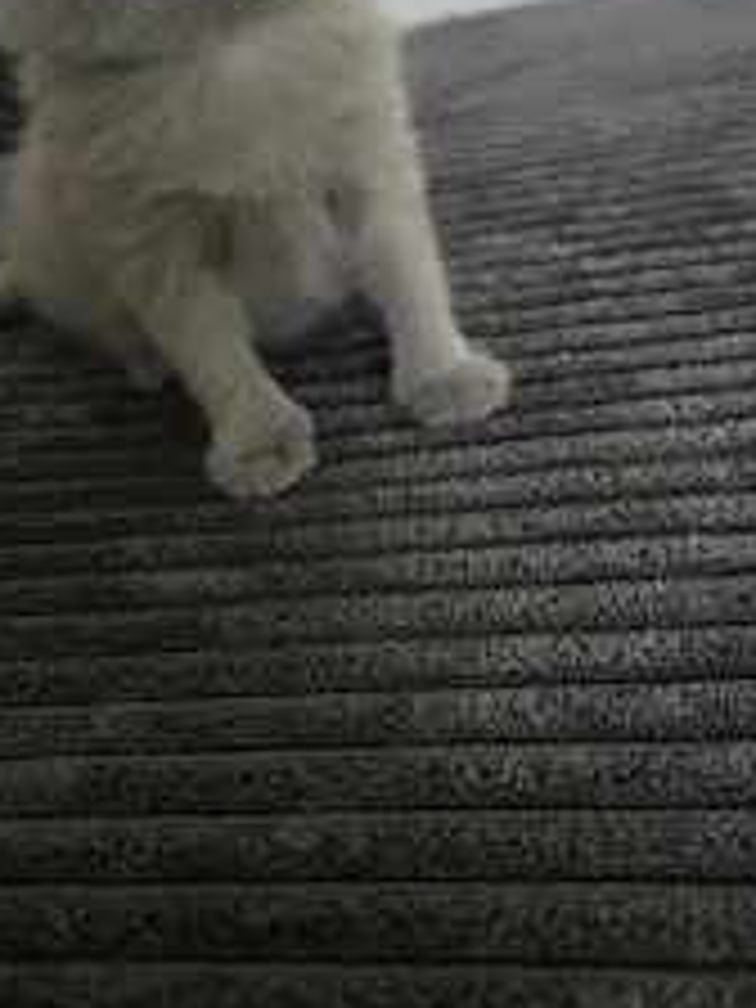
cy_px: 117
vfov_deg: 42.3
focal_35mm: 41
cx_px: 477
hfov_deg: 34.9
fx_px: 1194
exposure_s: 1/60.2
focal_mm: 6.3
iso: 800
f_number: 1.7
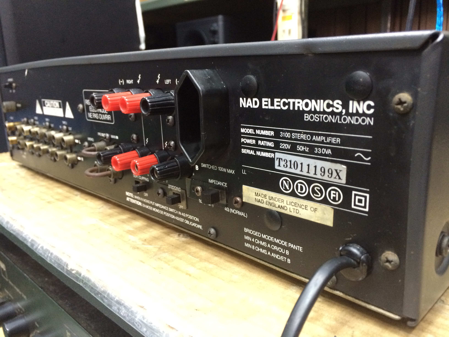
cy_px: 168
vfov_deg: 48.2
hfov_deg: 61.7
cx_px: 224
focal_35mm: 29
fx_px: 376
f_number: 2.2
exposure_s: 1/20
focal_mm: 4.15
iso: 320
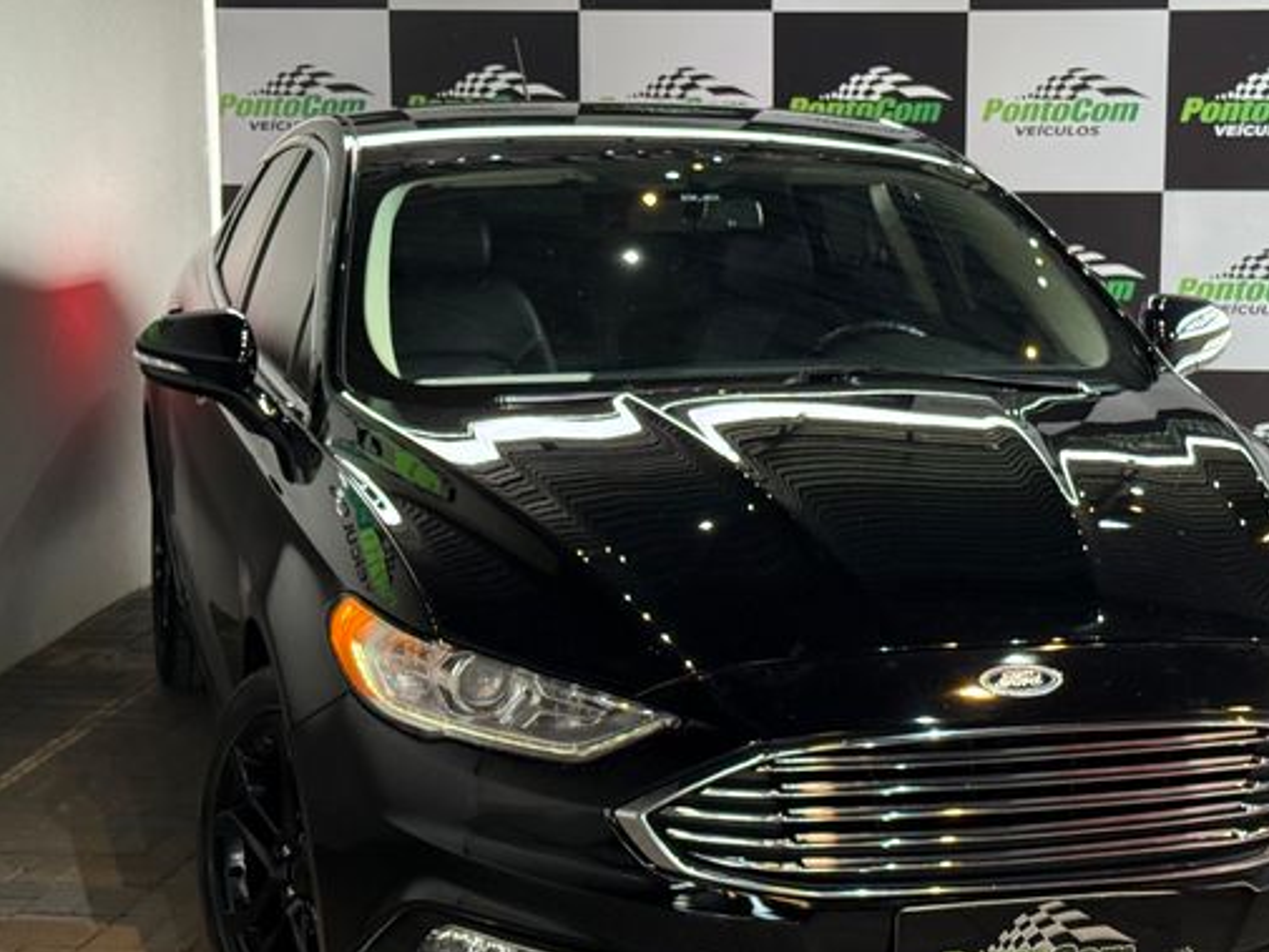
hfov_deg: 25.3
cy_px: 455
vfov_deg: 19.1
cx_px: 731
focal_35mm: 77
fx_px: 2823
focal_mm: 6.76
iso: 250
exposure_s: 1/99
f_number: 1.78
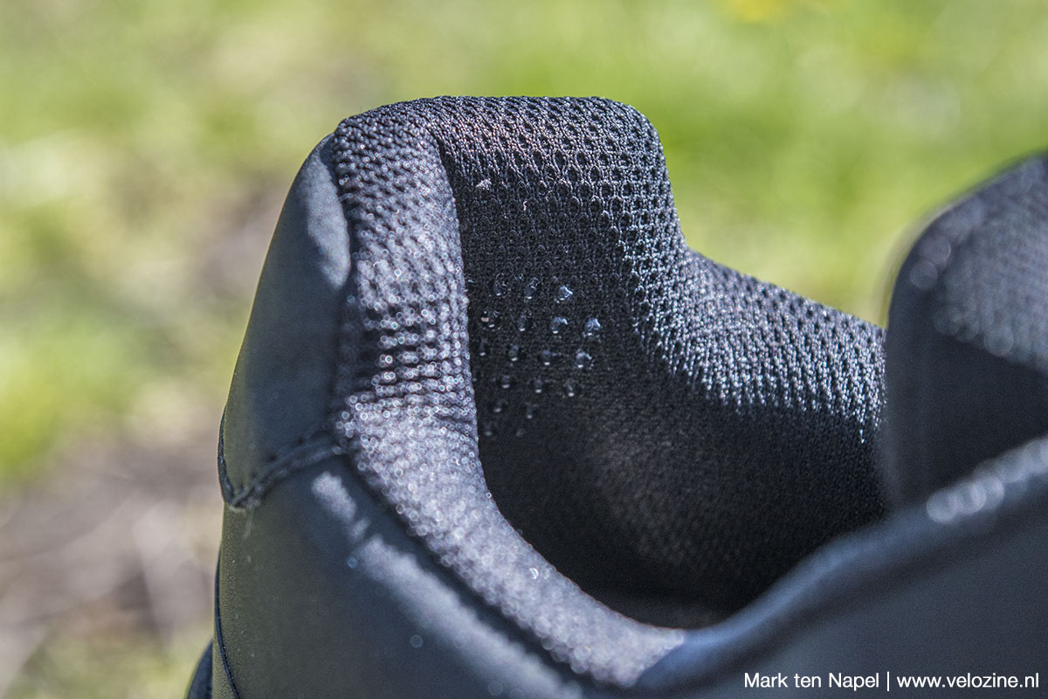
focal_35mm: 82
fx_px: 2401
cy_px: 350
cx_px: 524
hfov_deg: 24.6
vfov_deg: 16.6
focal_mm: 55
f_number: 5.6
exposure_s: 1/500
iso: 800
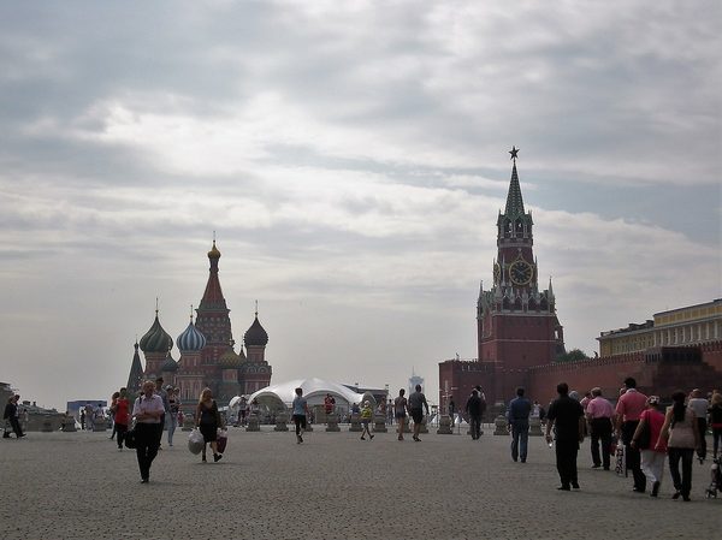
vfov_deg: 19.9
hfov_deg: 26.3
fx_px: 1542
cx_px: 361
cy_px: 270
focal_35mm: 74
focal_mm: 12.3
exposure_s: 1/460
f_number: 6.5
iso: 77
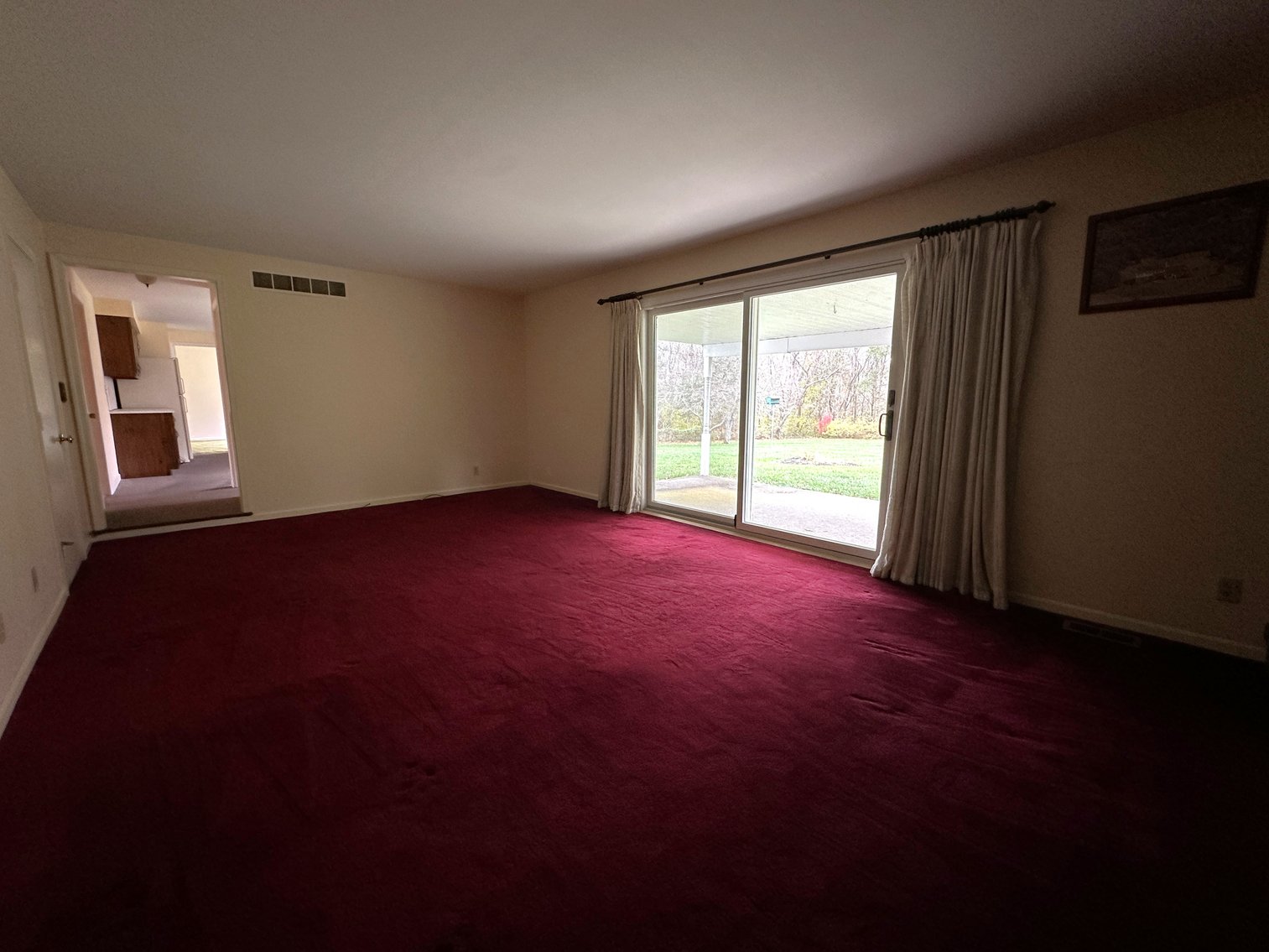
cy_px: 476
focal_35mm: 14
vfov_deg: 85.7
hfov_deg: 102.1
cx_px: 634
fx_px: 513
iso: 200
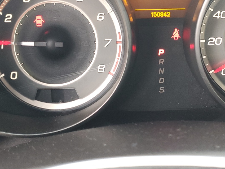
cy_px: 42
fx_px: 319
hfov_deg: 38.3
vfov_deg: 29.2
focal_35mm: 49
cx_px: 157
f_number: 1.5
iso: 117
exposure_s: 1/60.2
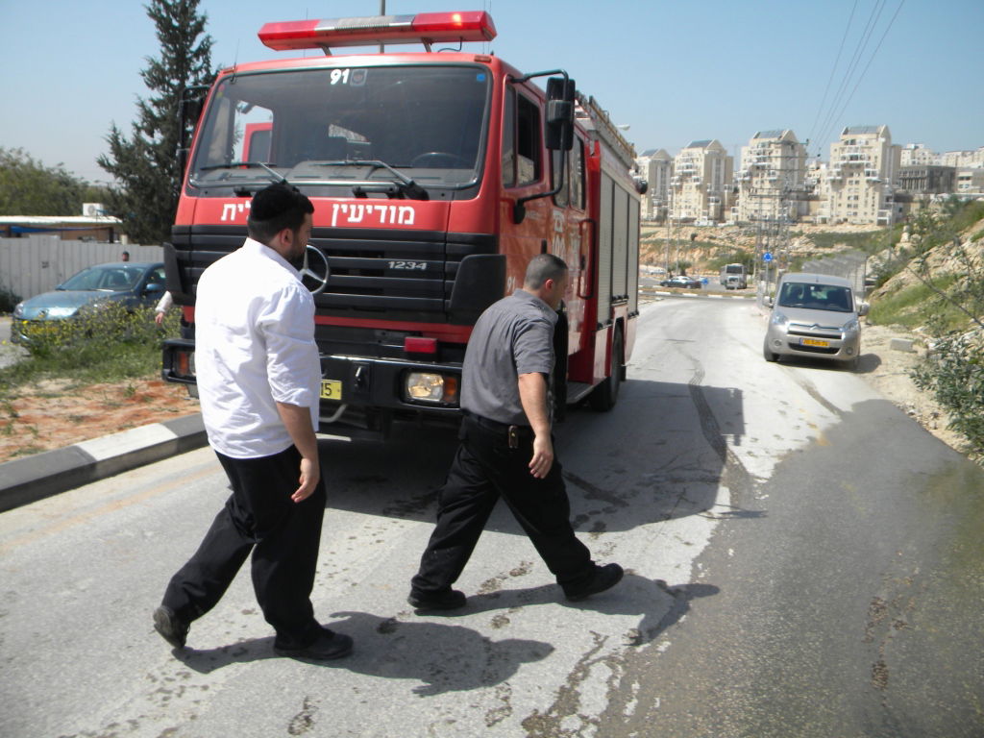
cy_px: 369
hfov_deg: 63.4
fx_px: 796
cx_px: 492
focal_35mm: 28
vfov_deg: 49.7
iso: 80
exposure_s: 1/290
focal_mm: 5
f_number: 7
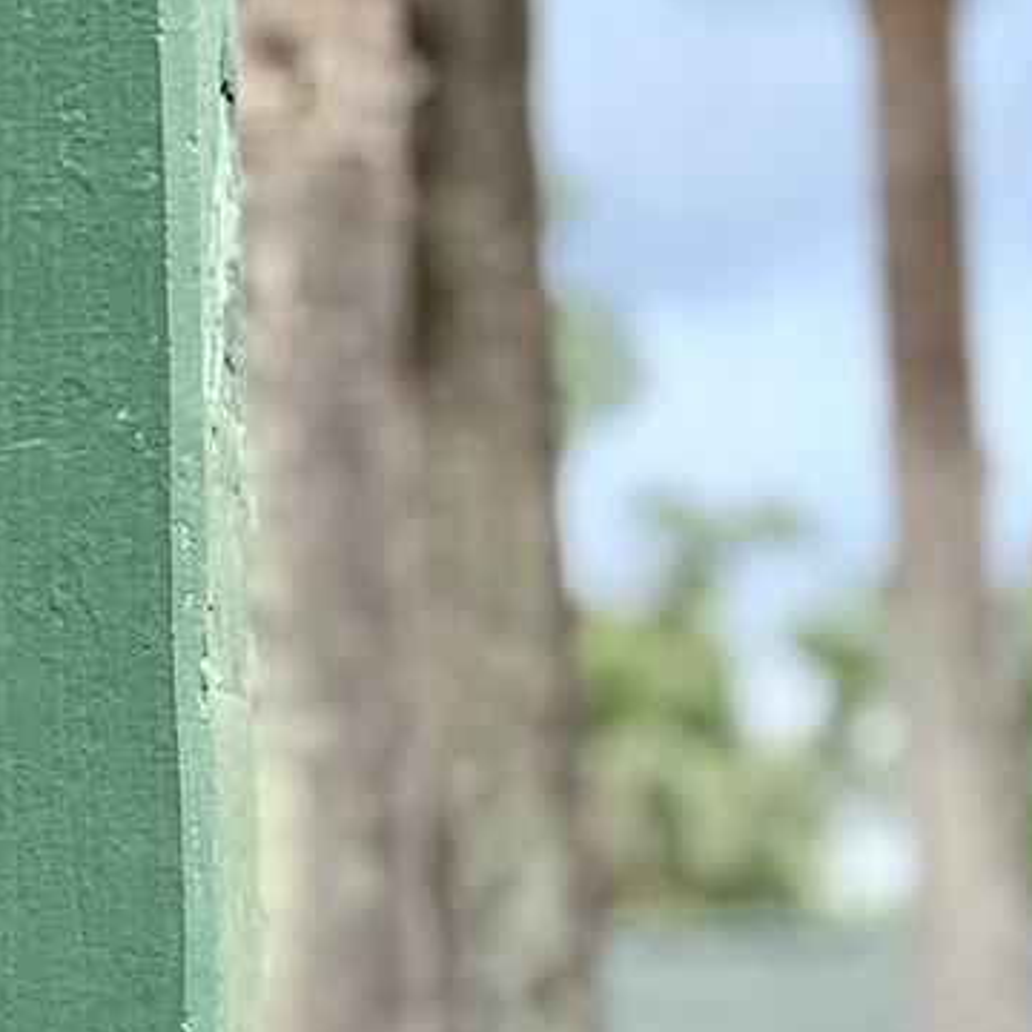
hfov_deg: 5.8
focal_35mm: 302
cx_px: 613
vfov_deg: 5.7
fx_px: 10186
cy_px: 1664
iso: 25
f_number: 2.8
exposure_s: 1/259
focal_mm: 9
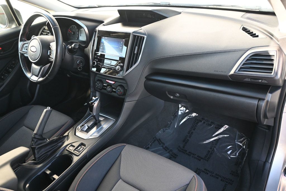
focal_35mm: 29
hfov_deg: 63.2
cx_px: 143
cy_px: 96
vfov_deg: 44.6
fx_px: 232
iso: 640
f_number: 3.8
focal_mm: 19.5
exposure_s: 1/125
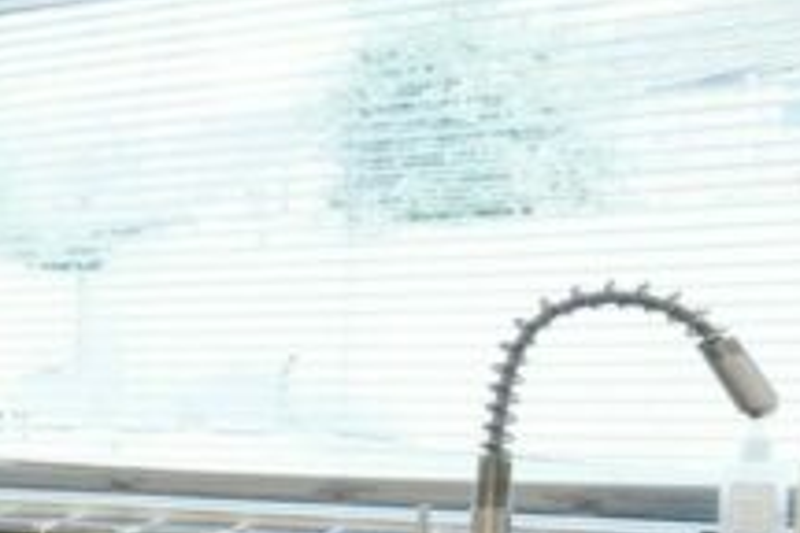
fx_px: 1578
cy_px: 453
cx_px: -719
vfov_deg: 18.9
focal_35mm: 71
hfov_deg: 19.4
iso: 4000
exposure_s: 1/120
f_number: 5.6
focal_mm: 10
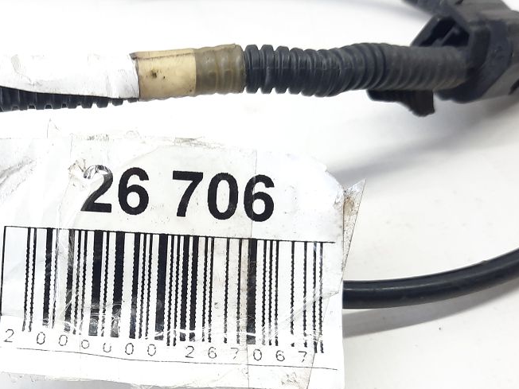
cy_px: 243
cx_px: 145
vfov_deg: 31.4
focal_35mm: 46
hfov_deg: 40.3
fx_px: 690
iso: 100
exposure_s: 1/50
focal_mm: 4.6
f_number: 2
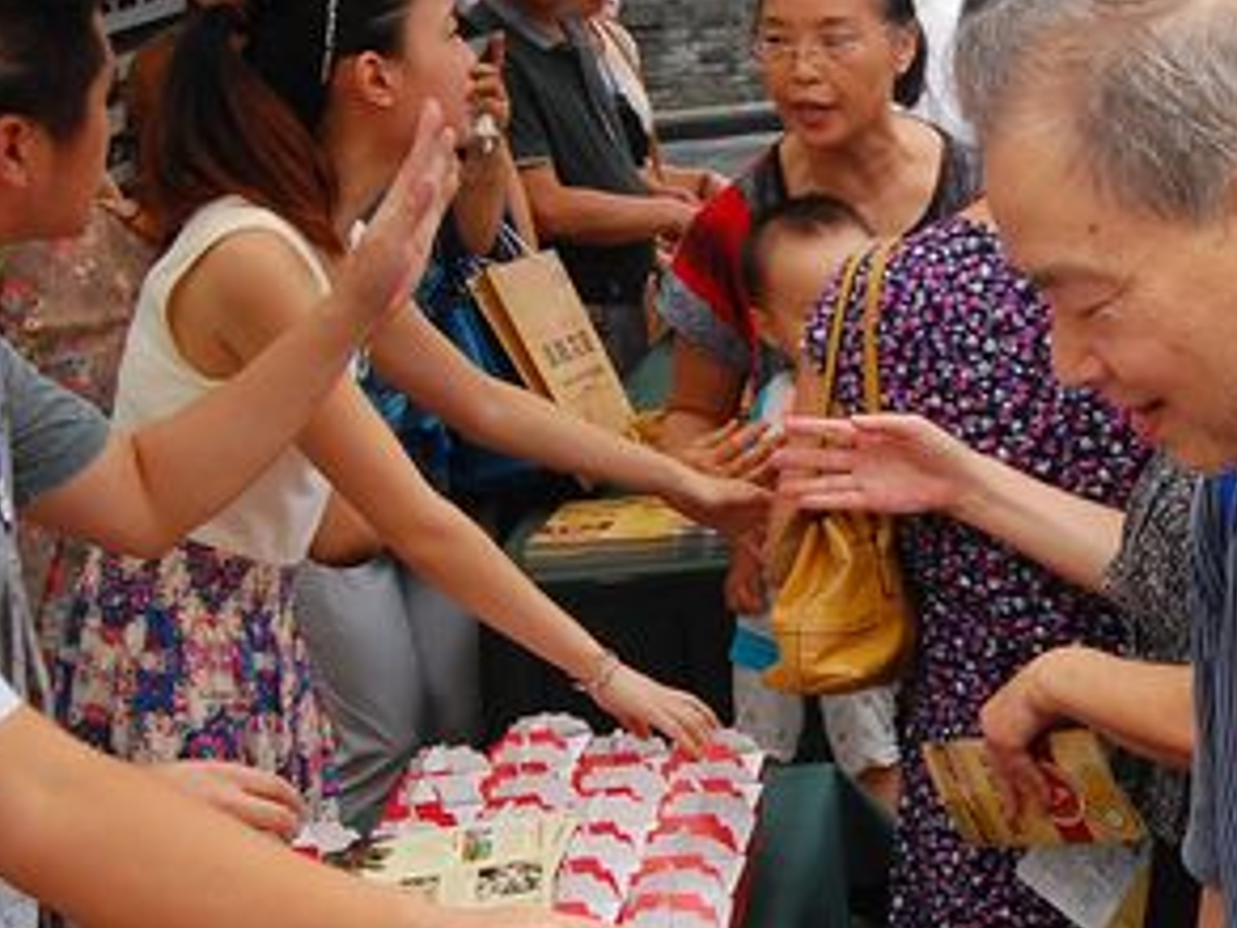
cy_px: 500
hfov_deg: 24.5
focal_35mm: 79
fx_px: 2823
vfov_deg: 18.7
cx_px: 919
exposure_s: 1/200
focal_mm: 20
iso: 400
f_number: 7.1
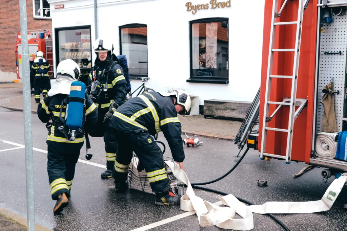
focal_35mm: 51
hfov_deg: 38.9
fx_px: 492
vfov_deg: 26.5
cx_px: 174
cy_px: 116
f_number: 4.5
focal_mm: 34.3
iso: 320
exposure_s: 1/125
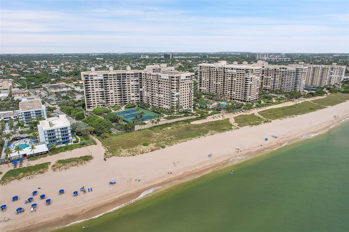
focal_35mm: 22
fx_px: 213
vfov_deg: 57.2
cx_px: 174
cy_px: 116
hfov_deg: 78.6
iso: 100
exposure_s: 1/2500
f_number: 2.8
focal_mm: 8.38
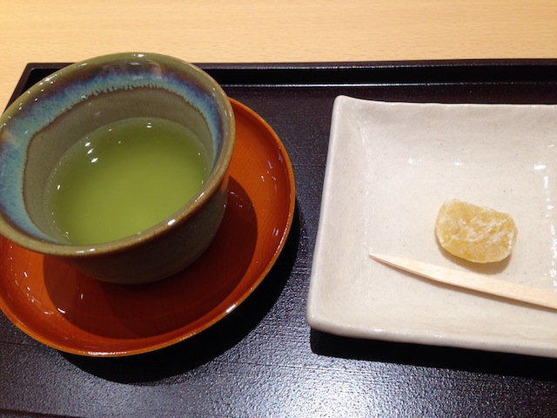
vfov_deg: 42.9
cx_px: 278
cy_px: 209
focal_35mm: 33
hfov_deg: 55.4
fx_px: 531
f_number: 2.4
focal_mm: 4.12
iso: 64
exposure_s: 1/24
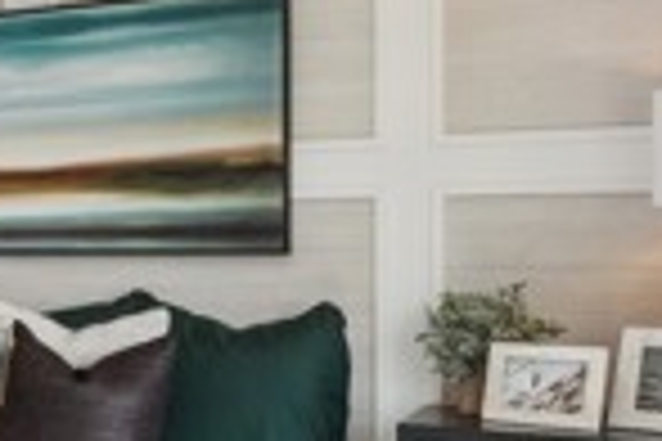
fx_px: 1361
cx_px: -392
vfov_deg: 18.4
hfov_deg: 21.7
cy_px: 212
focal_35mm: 74
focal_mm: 17
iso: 400
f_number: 8
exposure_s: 1/60
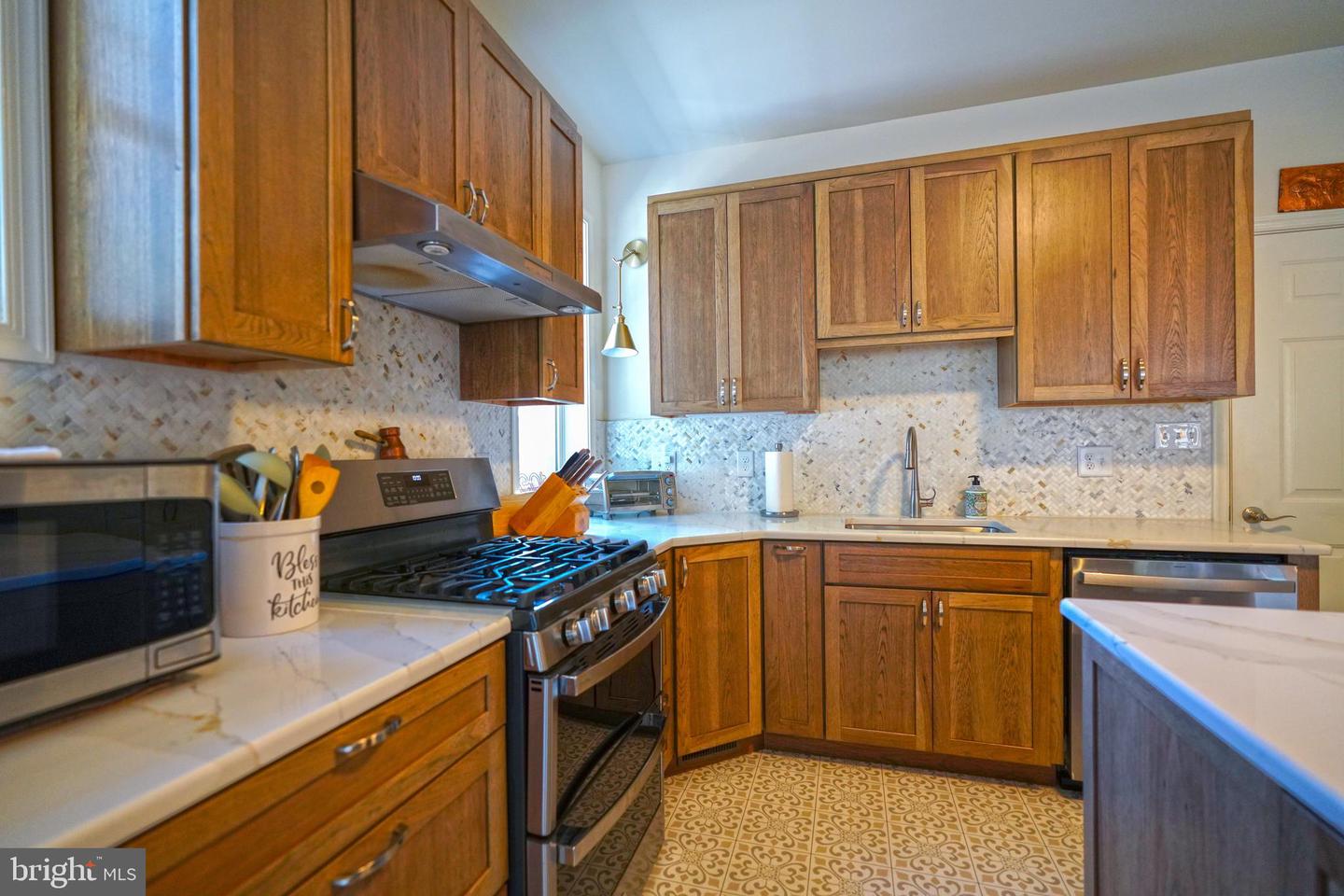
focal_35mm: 16
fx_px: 597
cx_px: 672
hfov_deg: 96.7
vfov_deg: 73.7
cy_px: 448
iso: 1600
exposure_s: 1/160
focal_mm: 16
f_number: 2.8
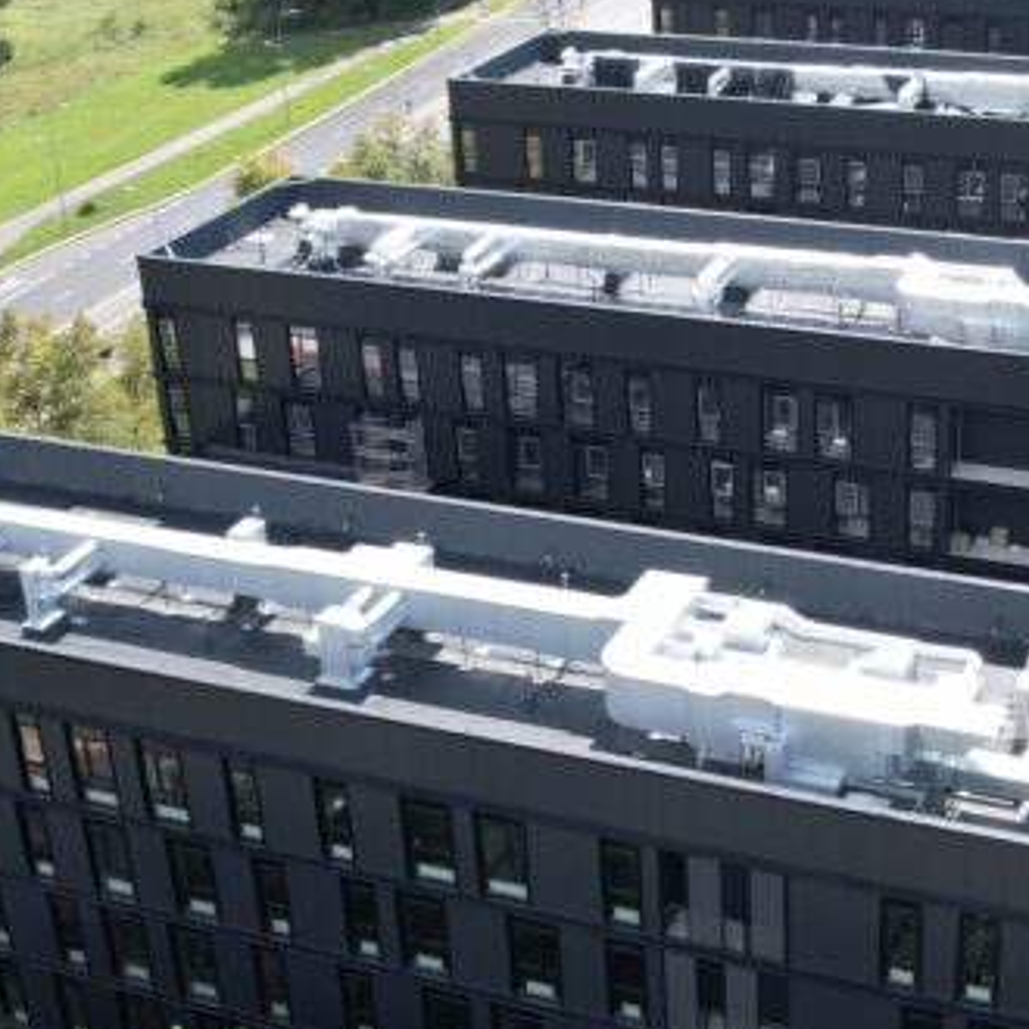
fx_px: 1951
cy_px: 544
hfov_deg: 29.3
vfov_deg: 29.5
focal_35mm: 58
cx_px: 689
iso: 110
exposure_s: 1/800
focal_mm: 8.38
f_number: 2.8
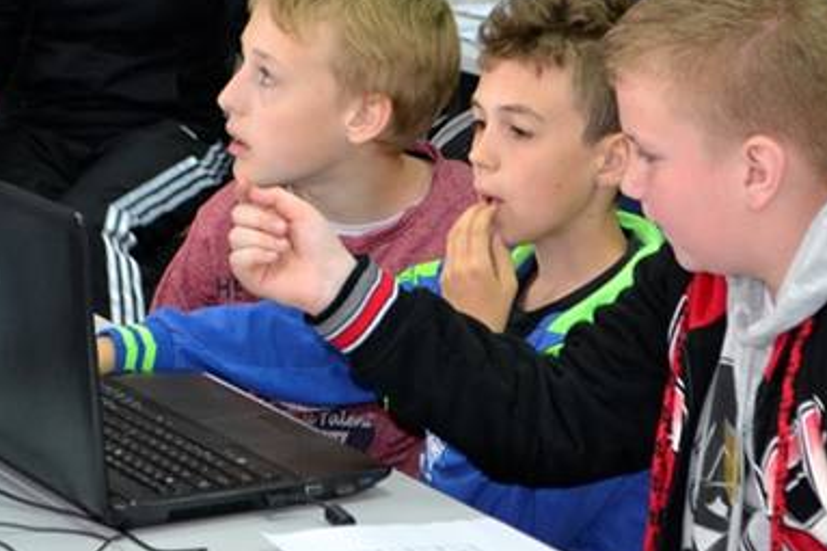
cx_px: 428
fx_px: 3465
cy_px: 76
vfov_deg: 9.1
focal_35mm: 151
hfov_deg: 13.6
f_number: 5.6
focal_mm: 55
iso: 1800
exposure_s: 1/60
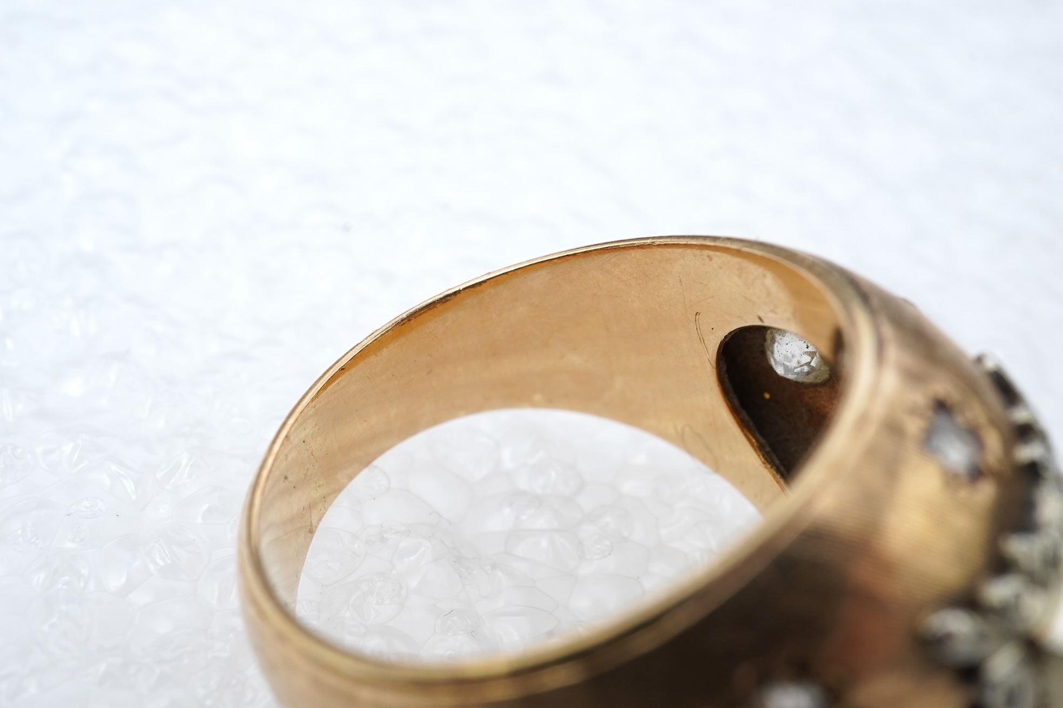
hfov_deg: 43.6
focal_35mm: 45
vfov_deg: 29.9
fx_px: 1329
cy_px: 354
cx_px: 532
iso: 640
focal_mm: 30
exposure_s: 1/100
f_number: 22
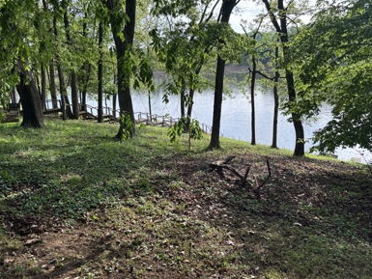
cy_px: 136
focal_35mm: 27
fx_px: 290
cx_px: 182
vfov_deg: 51.4
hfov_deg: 65.3
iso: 50
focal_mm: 5.96
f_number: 1.6
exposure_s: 1/670
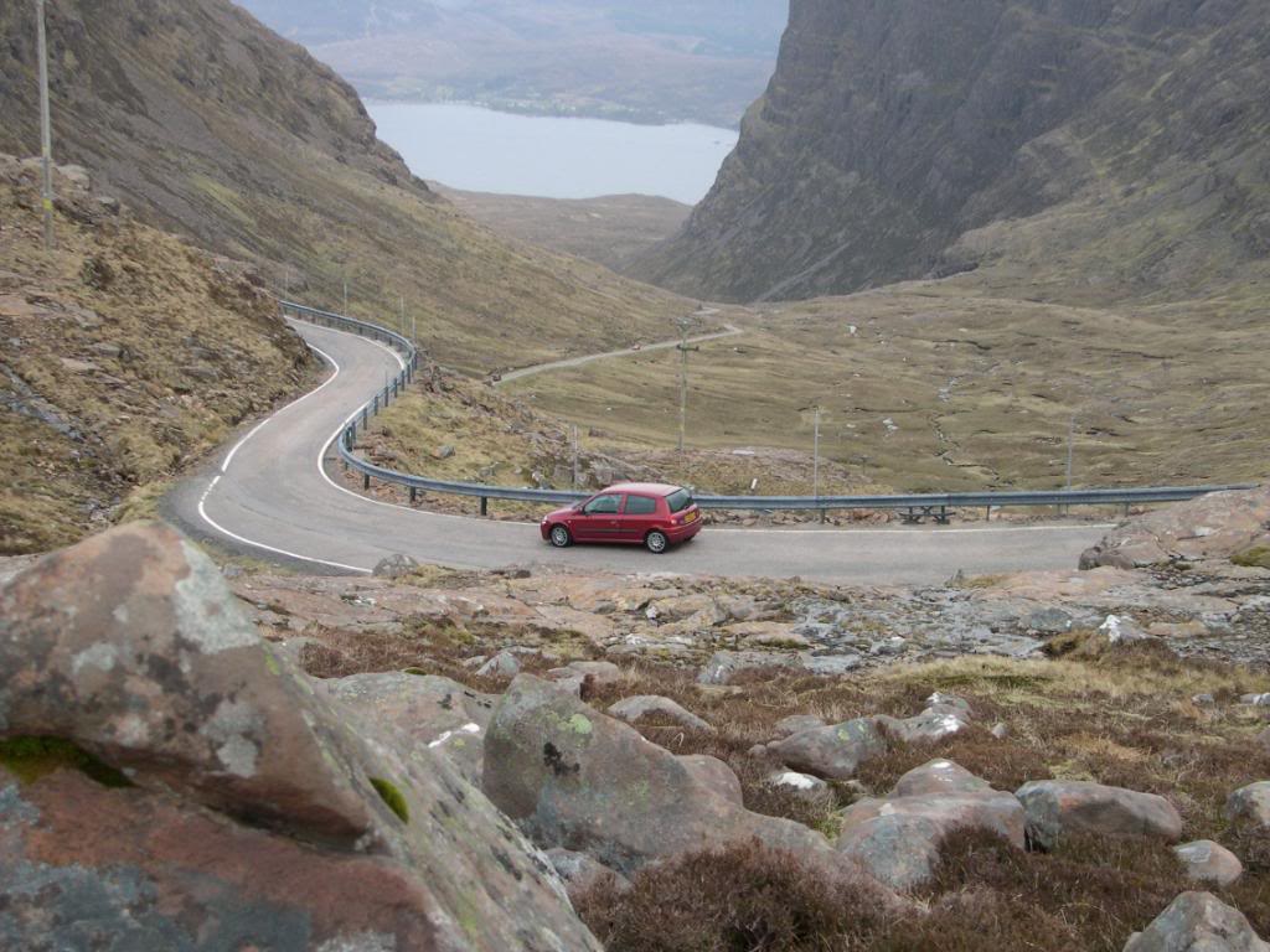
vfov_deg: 25.7
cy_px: 476
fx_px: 2091
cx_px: 635
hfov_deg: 33.8
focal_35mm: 57
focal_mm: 12.2
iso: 100
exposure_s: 1/347
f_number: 3.4
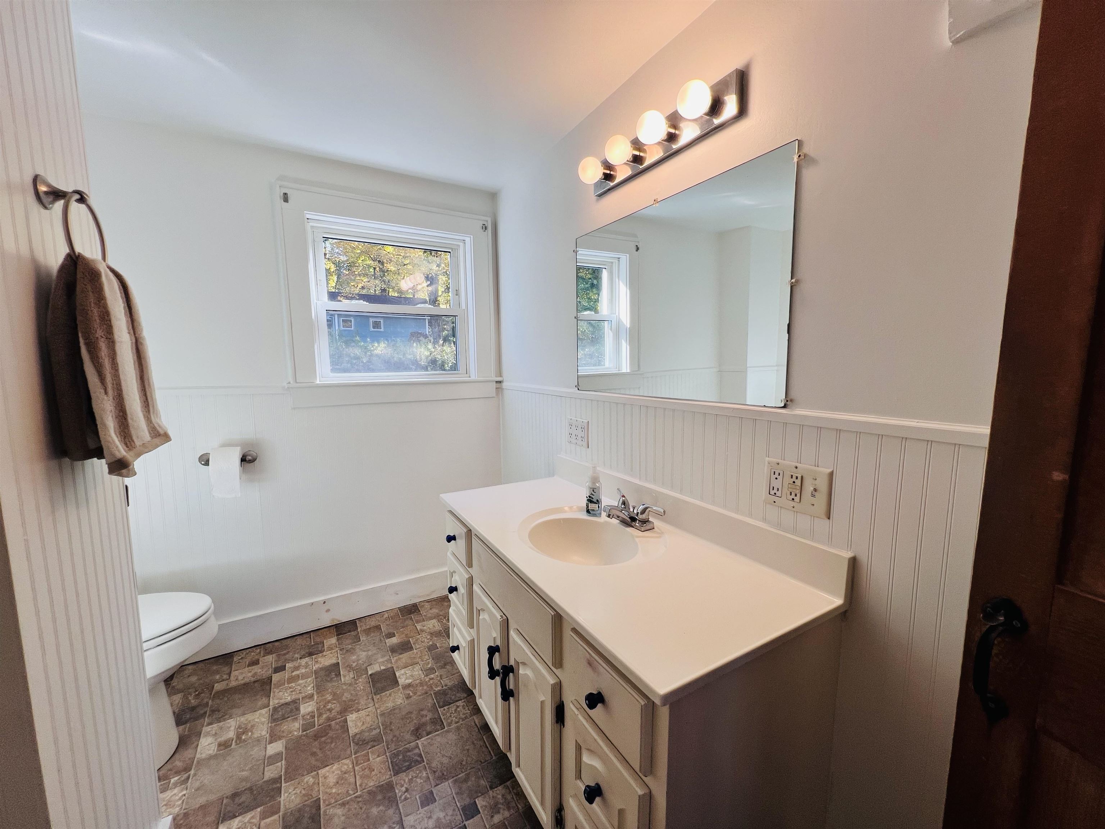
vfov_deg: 89.9
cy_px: 414
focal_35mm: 13
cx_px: 552
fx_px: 415
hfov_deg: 106.2
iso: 40
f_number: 1.8
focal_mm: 1.57
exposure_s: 1/120
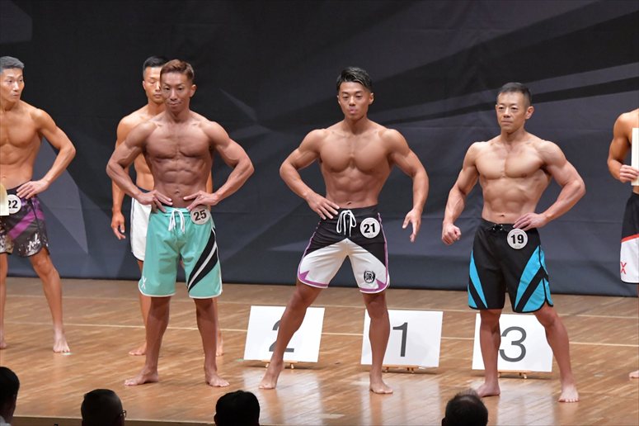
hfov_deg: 8.1
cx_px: 320
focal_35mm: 255
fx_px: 4524
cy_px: 213
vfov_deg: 5.4
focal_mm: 170
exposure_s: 1/400
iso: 8000
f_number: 5.6
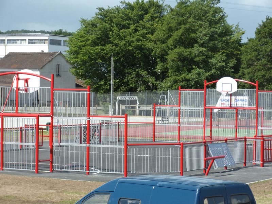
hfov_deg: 14.8
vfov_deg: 11.1
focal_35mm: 133
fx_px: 1045
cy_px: 102
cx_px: 136
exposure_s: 1/320
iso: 80
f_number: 5.5
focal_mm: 23.8
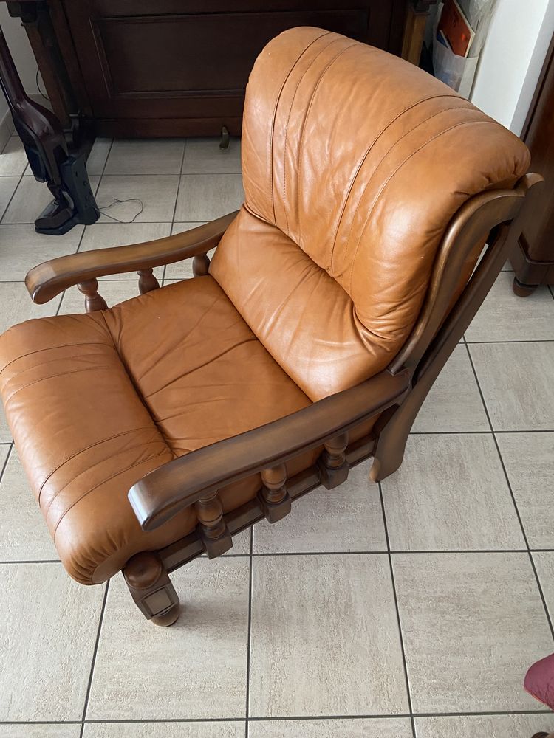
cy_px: 369
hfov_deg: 53.1
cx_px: 277
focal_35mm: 26
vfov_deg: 67.3
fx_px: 555
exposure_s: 1/50
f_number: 1.8
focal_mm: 4.25
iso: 500
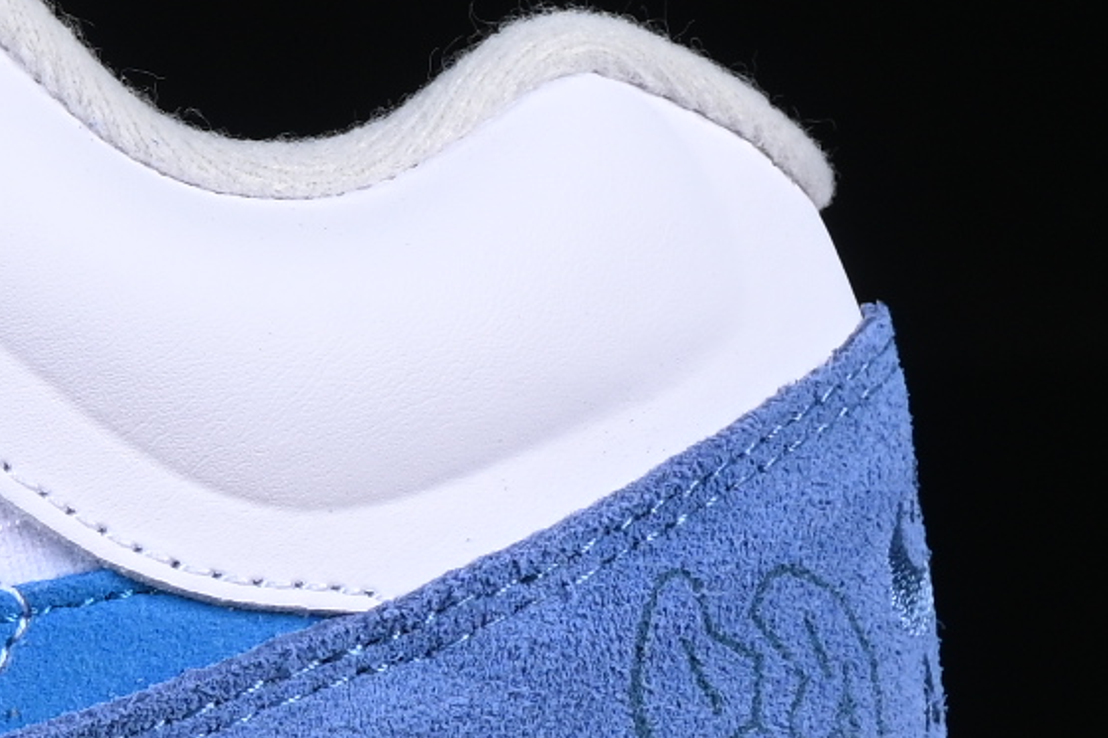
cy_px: 350
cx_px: -813
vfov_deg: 3.7
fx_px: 11476
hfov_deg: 5.5
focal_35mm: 373
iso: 160
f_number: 8
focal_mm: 50
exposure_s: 1/80
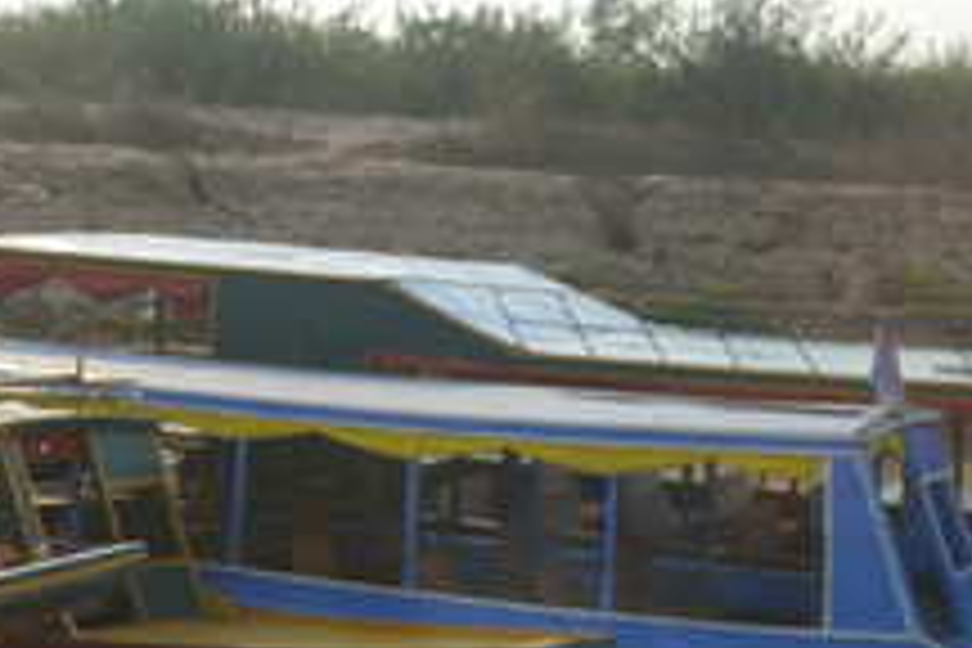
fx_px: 2079
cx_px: 364
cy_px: 418
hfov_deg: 26.2
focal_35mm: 77
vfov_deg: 17.7
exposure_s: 1/2000
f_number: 2.5
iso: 160
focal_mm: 20
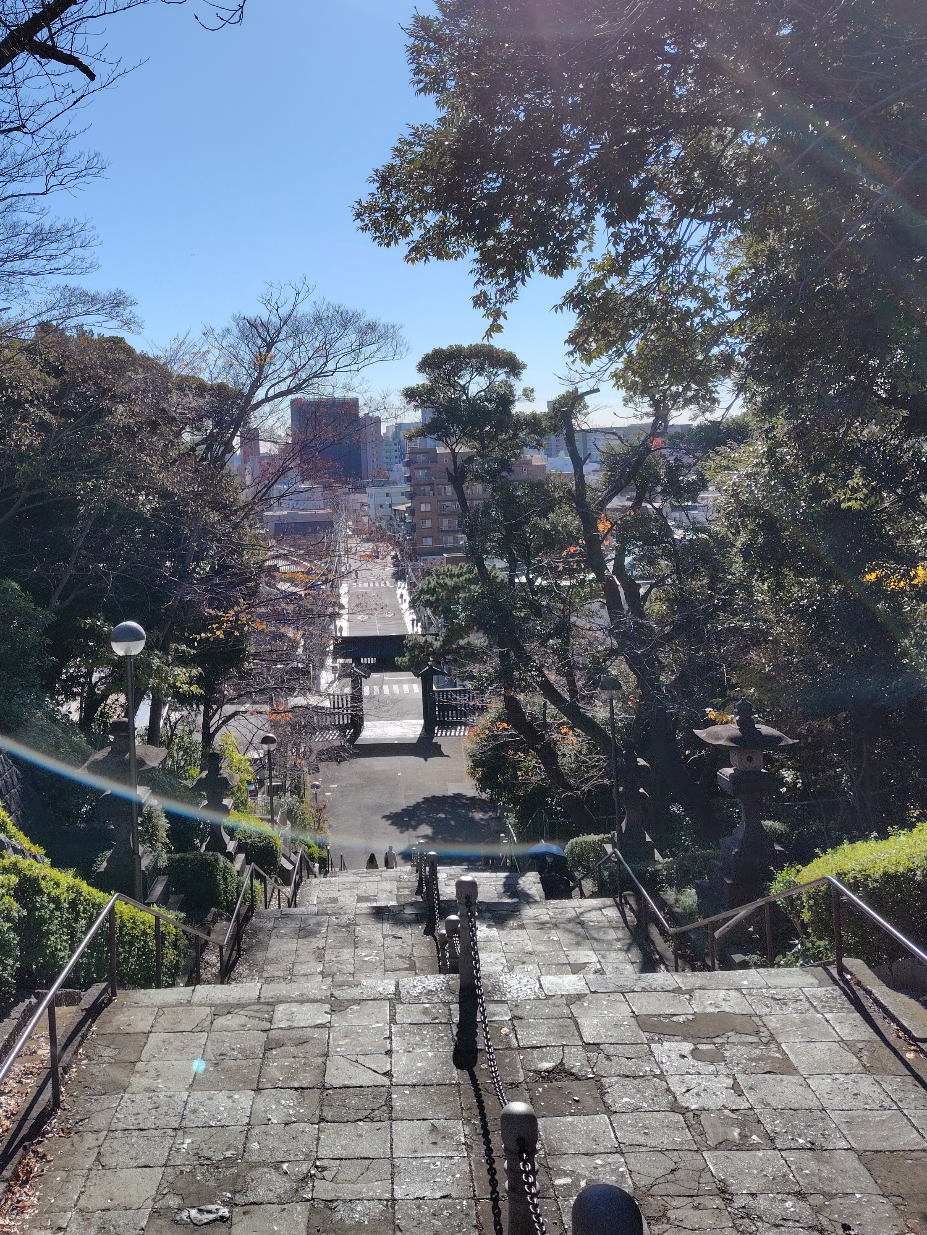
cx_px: 342
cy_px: 414
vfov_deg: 55.7
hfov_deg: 43.8
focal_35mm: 32
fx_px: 1143
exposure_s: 1/1933
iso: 50
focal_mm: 5.6
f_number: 1.9
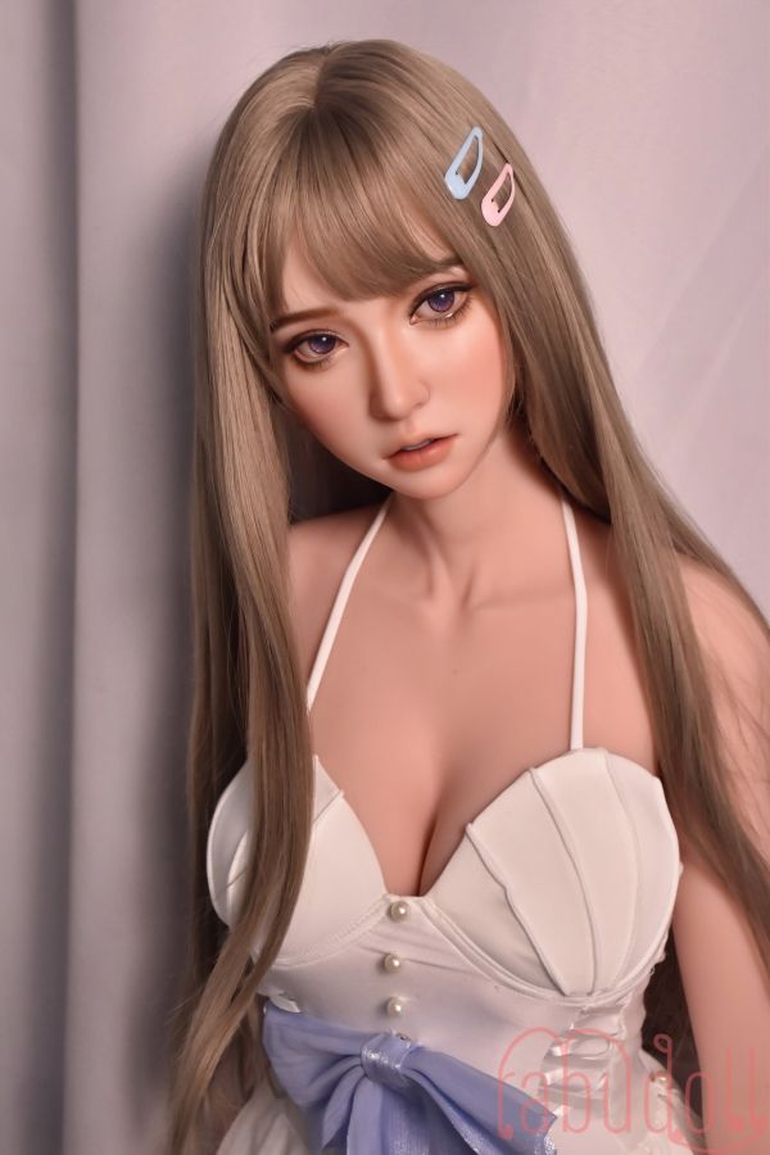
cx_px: 385
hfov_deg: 26.5
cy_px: 578
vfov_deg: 38.9
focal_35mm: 51
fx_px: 1636
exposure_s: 1/320
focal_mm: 34
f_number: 5
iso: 1000
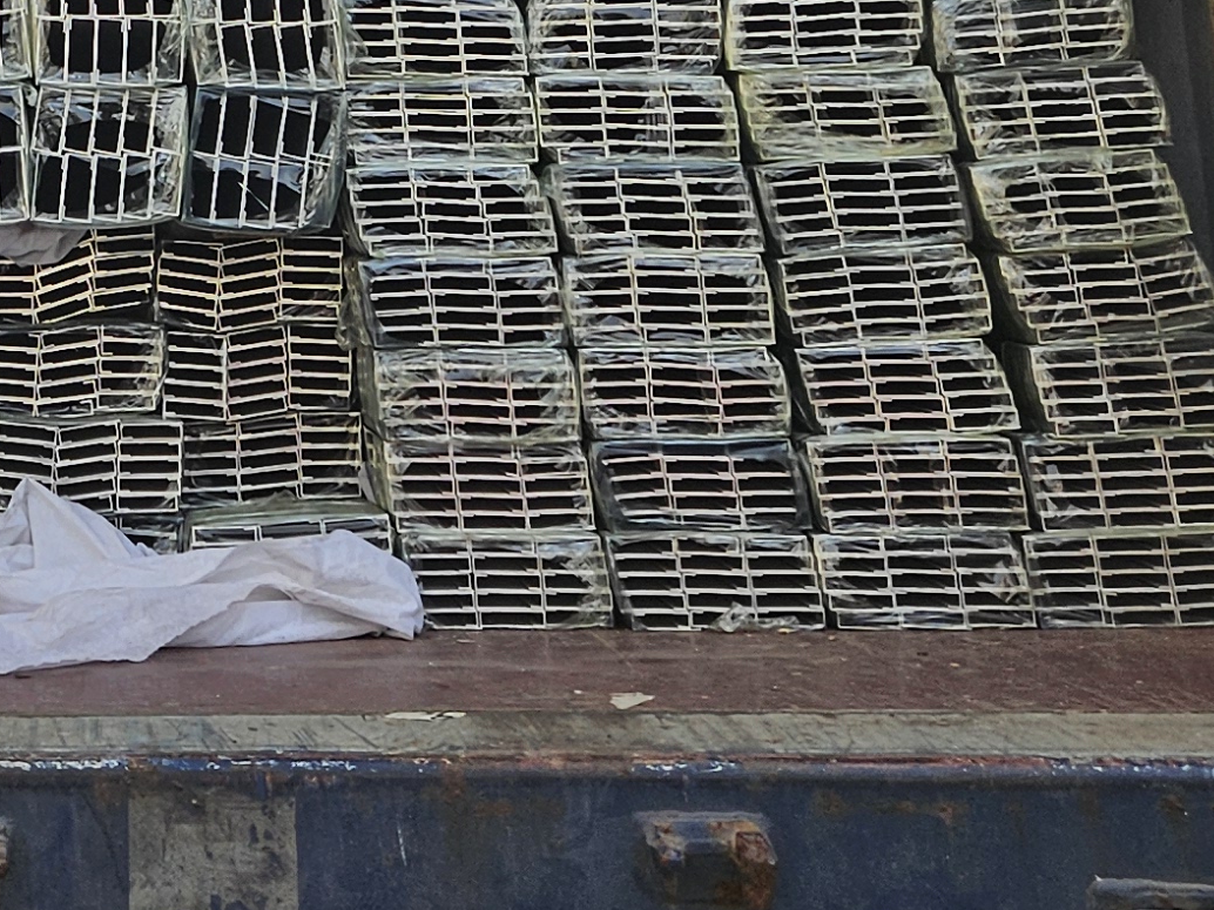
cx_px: -236
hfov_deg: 20.6
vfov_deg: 14.3
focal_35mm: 89
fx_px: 3121
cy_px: -829
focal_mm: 5.4
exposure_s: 1/754
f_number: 1.8
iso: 25
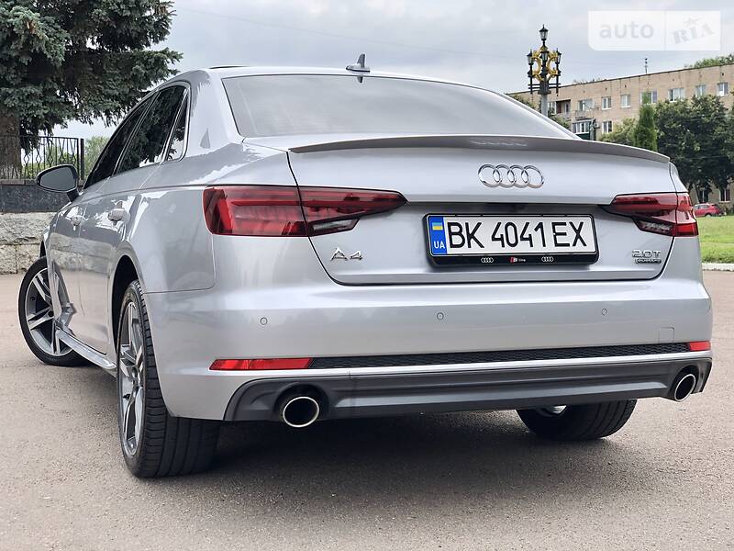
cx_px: 367
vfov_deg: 28.0
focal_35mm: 52
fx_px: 1103
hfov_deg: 36.8
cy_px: 276
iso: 16
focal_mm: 6
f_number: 2.4
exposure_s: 1/258
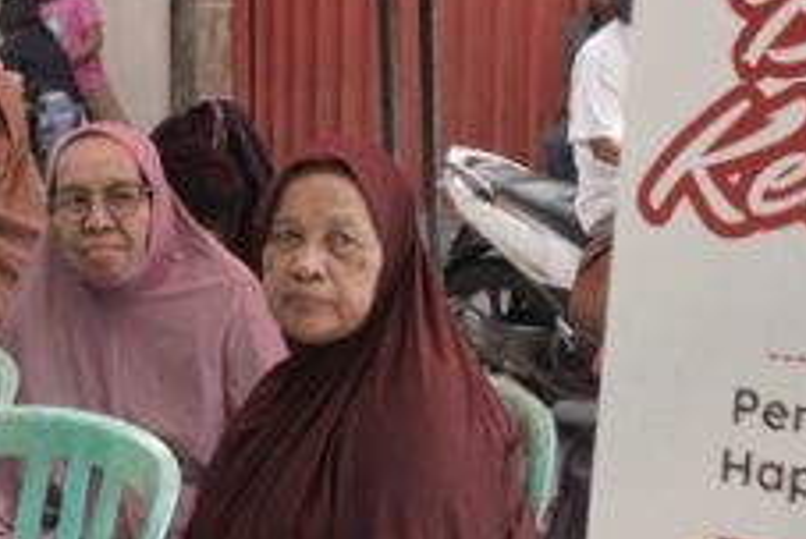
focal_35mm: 98
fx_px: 2197
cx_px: 163
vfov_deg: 13.9
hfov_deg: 20.6
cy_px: 122
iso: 320
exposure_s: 1/500
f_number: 5
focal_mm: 29
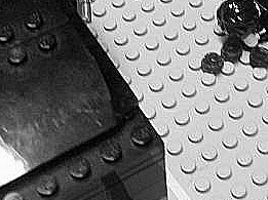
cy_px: -43
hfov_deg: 20.2
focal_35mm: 96
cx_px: 224
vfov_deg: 14.8
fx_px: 742
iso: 160
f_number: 2.7
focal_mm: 6
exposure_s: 1/25
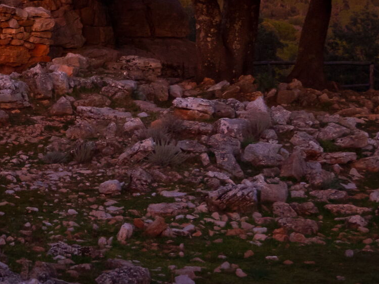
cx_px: 17
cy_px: -143
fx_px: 1817
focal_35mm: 166
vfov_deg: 8.7
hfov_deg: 11.8
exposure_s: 1/3
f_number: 5.6
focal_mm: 26
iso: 800
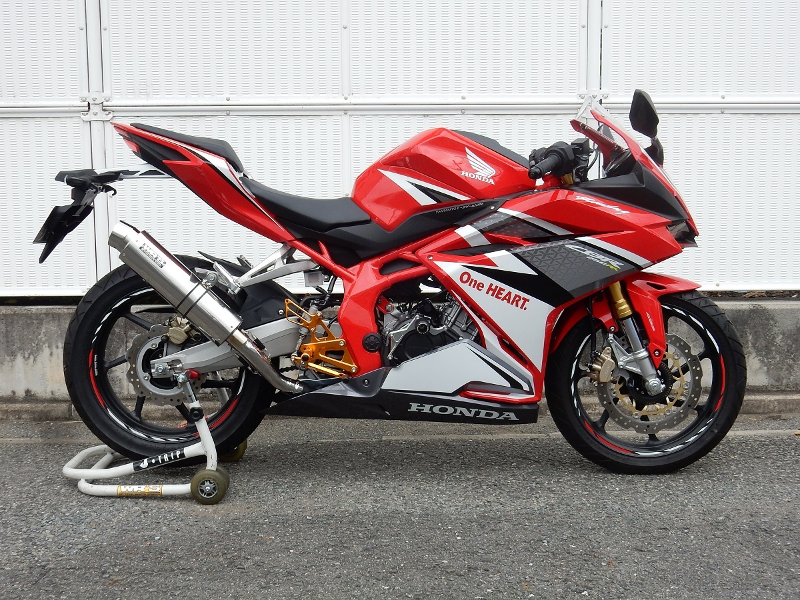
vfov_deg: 33.6
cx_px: 400
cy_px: 300
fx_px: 994
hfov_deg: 43.9
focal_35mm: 43
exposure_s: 1/400
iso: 125
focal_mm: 7.6
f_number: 4.2
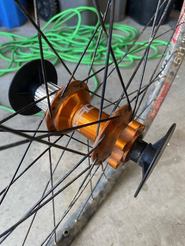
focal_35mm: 26
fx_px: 185
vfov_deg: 67.3
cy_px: 123
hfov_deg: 53.1
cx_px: 92
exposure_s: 1/121
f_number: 1.8
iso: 80
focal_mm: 4.25
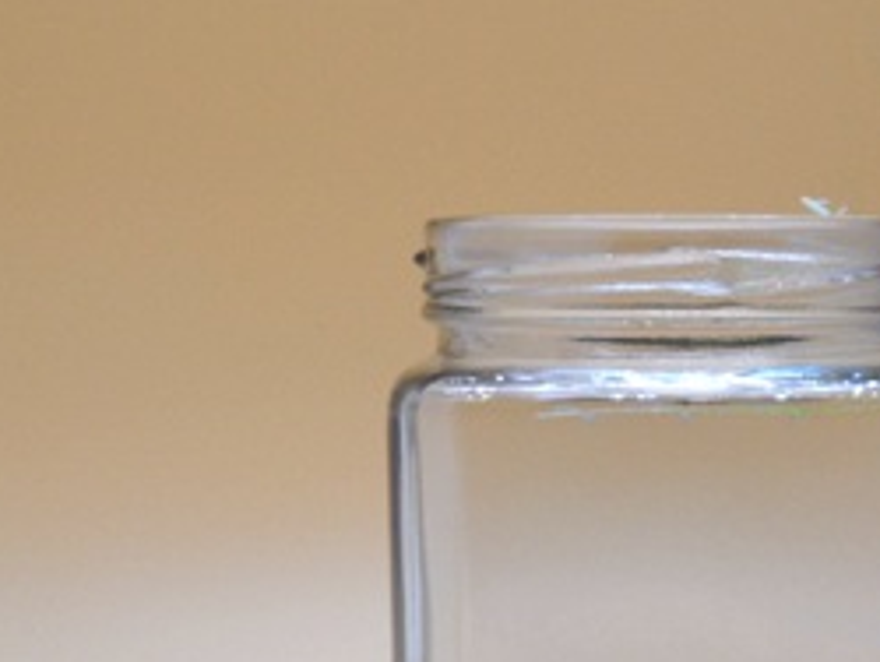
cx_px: 1031
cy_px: 595
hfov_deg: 11.1
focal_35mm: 175
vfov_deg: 8.5
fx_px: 4453
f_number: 4.3
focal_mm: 11.9
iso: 80
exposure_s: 1/180
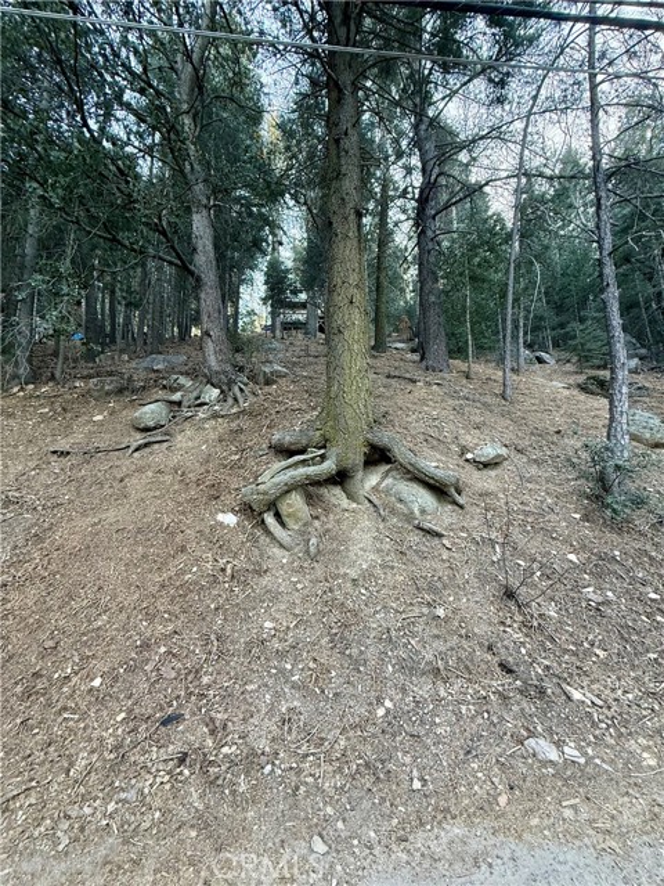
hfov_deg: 85.7
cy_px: 443
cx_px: 332
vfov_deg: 102.1
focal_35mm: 14
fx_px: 358
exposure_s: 1/99
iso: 200
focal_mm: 2.22
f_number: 2.2
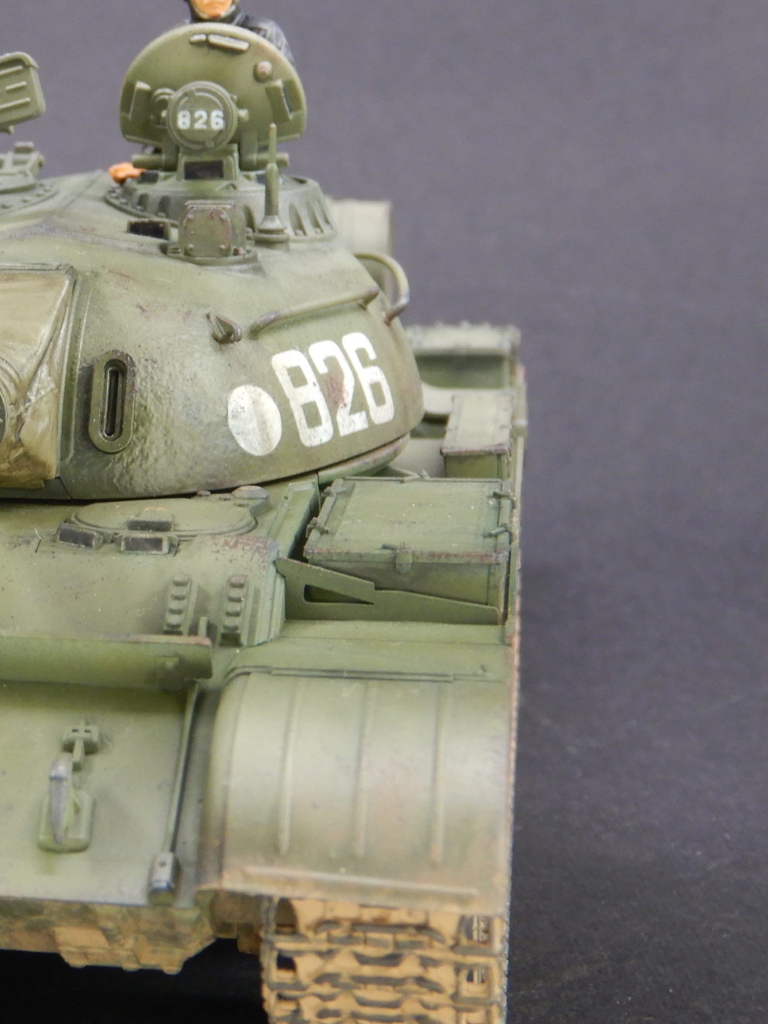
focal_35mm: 85
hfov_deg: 16.7
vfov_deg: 23.0
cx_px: -123
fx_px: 2514
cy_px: 504
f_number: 4.3
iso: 220
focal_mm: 7.8
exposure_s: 1/30
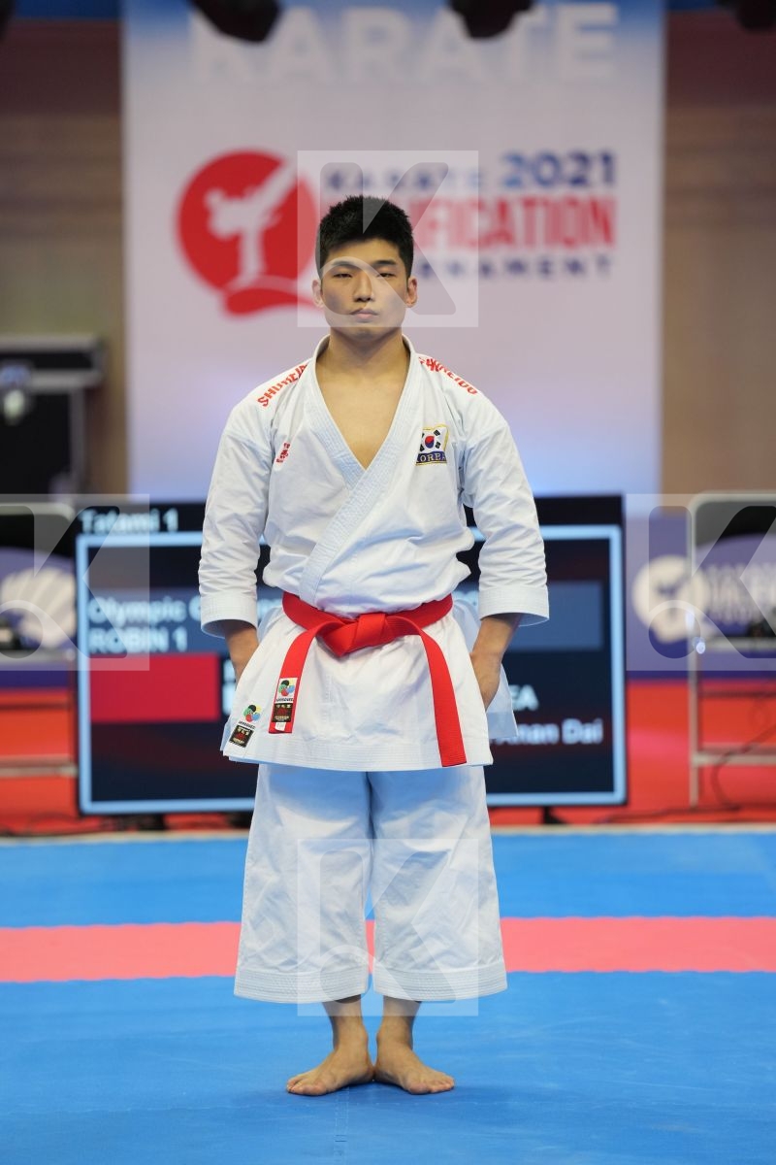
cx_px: 388
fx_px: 6466
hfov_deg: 6.9
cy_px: 582
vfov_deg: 10.3
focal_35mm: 200
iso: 1250
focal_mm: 200
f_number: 2.8
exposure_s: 1/500
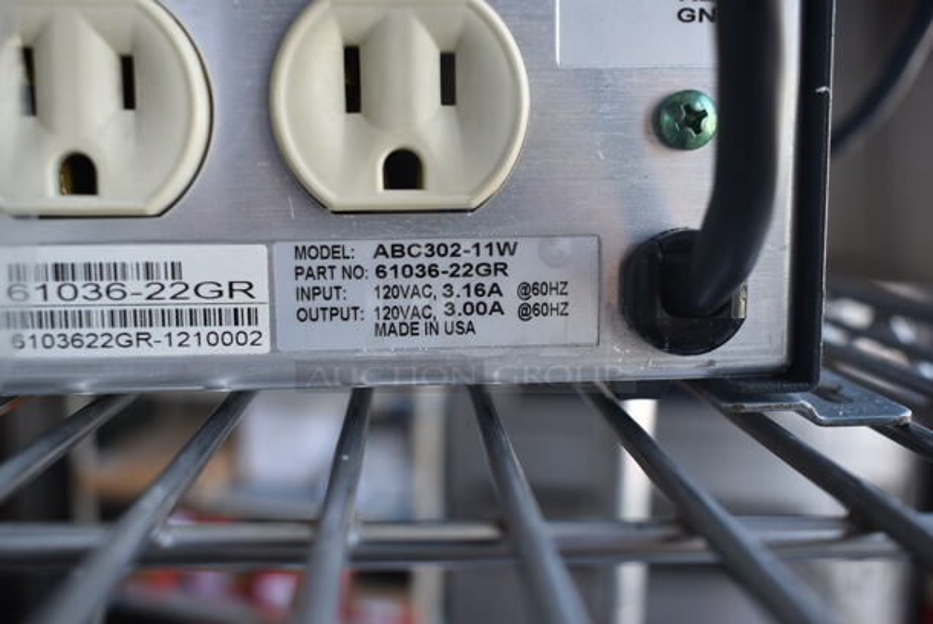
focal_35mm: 36
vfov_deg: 37.0
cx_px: 466
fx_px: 934
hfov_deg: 53.1
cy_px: 312
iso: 100
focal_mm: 24
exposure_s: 1/40
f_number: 5
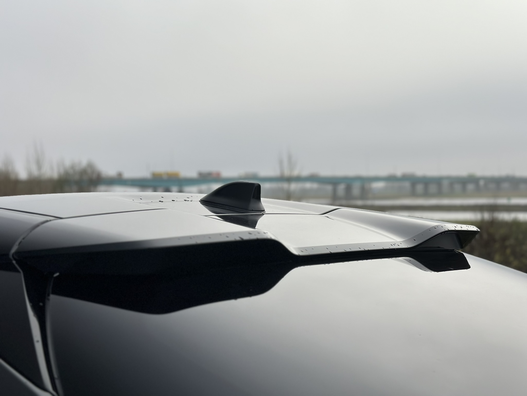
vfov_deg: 30.3
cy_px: 198
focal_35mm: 48
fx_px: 731
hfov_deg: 39.7
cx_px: 264
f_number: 1.78
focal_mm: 6.86
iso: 80
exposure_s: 1/1062
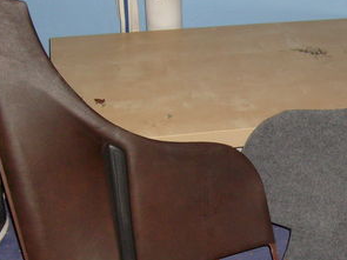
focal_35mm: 76
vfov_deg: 19.3
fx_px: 762
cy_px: 165
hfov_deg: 25.3
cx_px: 273
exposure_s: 1/45
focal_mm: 5.8
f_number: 2.8
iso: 100
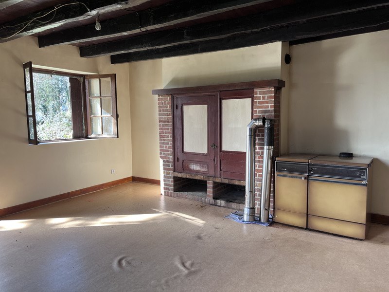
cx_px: 194
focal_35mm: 26
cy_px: 146
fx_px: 292
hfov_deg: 67.3
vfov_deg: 53.1
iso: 64
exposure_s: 1/121
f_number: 1.6
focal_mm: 5.1
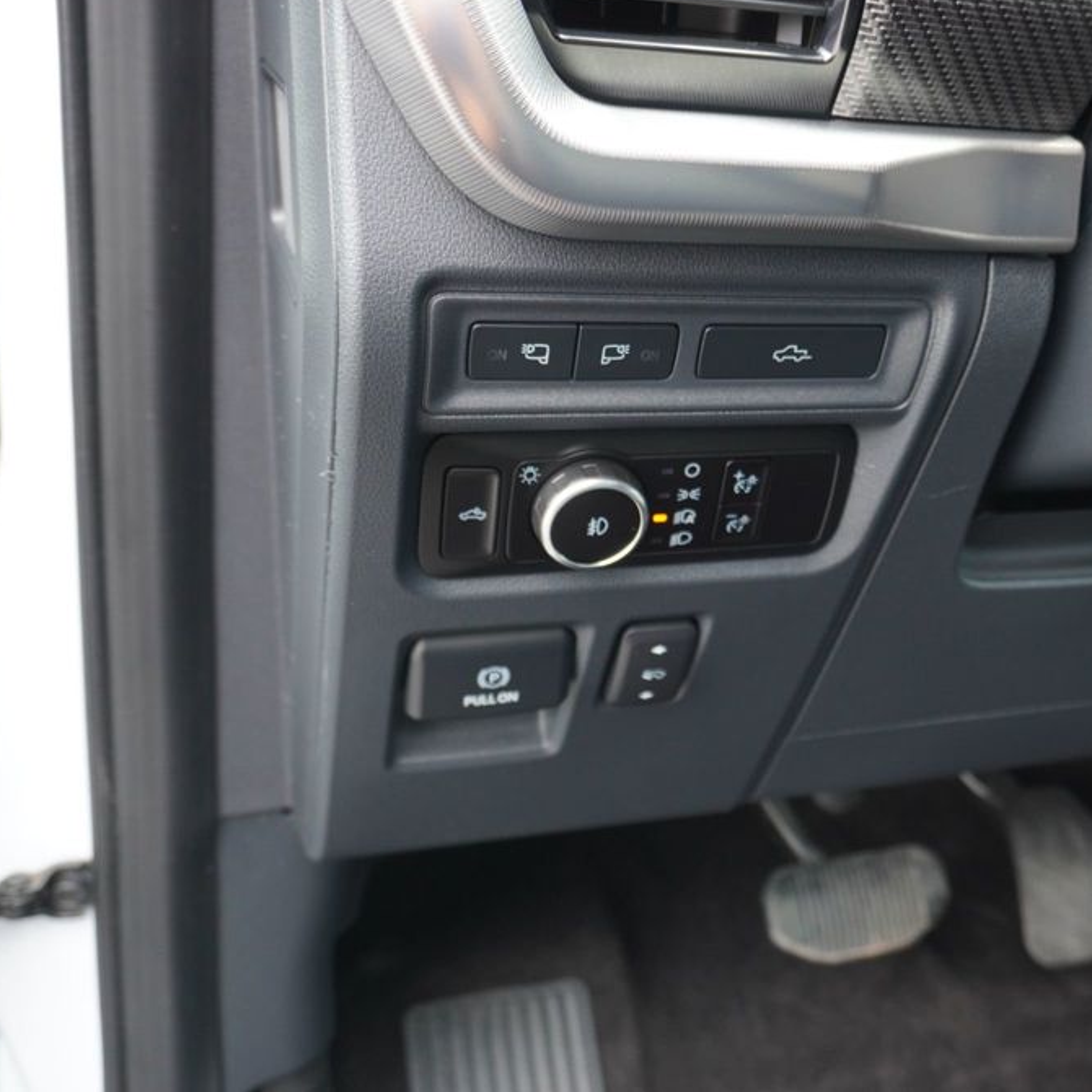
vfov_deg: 42.8
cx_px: 771
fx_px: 1392
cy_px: 536
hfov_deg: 42.0
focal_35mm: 39
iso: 640
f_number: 4
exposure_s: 1/60
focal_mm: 20
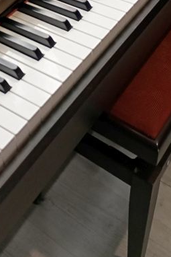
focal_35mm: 61
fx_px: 434
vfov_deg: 30.8
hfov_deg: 22.1
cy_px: 9
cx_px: 43
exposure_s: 1/33.3
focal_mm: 4.27
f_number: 1.8
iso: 566
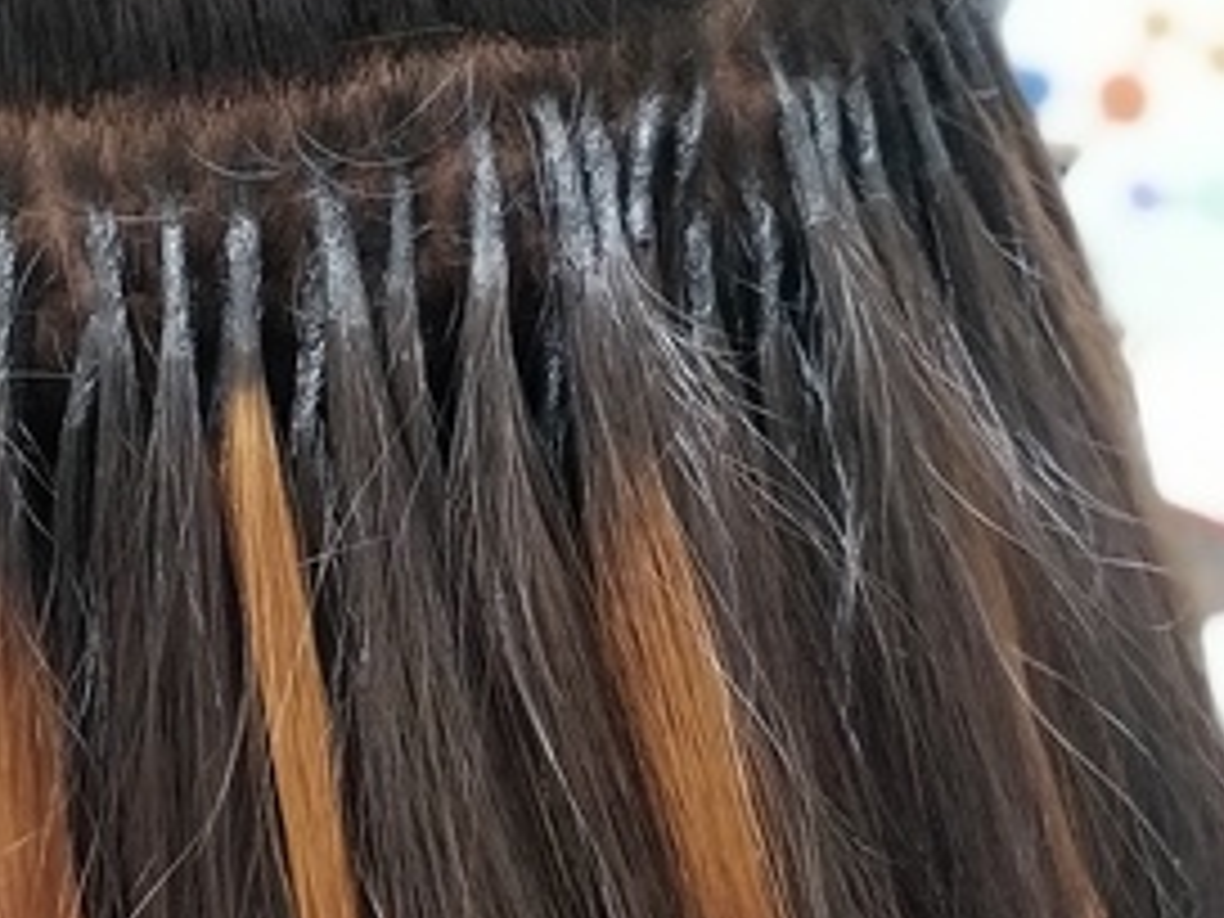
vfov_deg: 27.5
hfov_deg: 35.0
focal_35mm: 53
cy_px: 490
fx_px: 1874
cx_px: 243
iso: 2000
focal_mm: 4.1
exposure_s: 1/50
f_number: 1.7
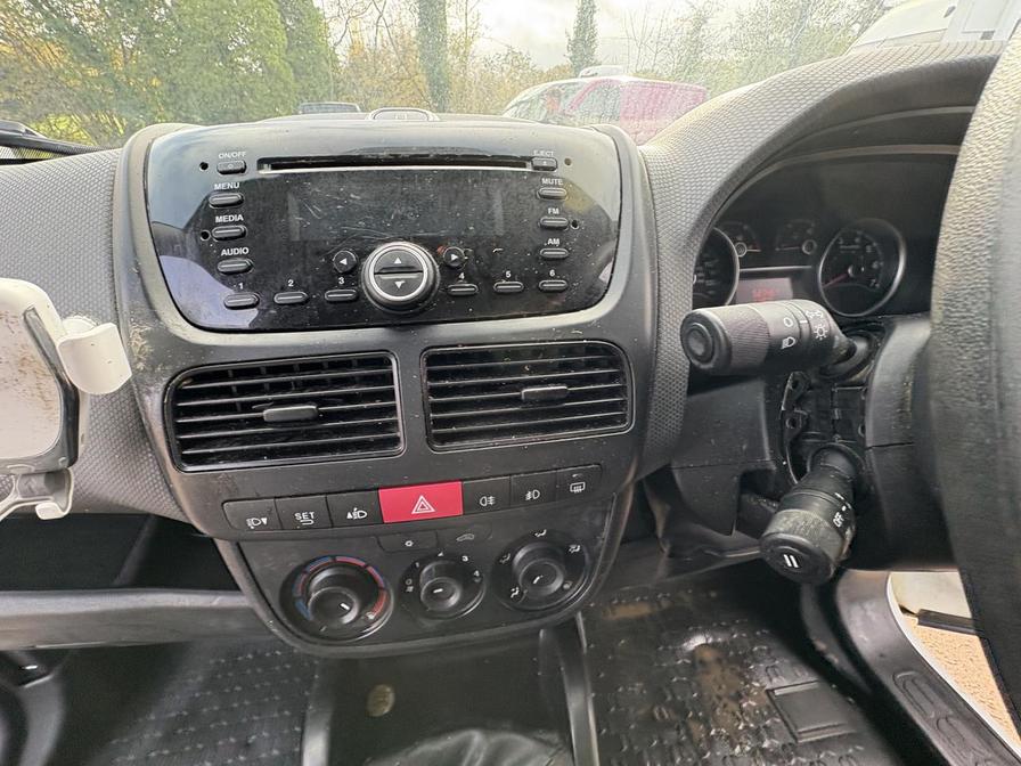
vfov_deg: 85.7
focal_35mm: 14
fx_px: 413
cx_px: 510
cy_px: 383
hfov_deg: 102.1
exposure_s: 1/99
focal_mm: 2.22
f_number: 2.2
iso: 200
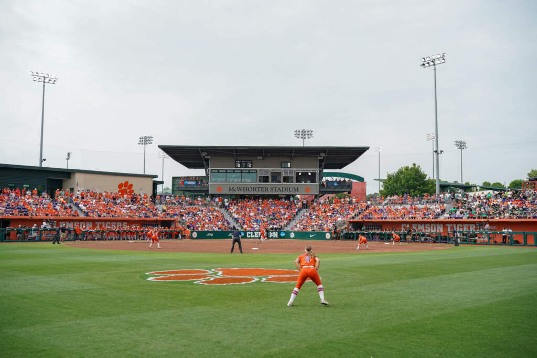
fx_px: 522
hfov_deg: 54.4
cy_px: 179
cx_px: 268
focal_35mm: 35
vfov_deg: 37.9
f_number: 3.2
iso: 400
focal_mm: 35
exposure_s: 1/2500
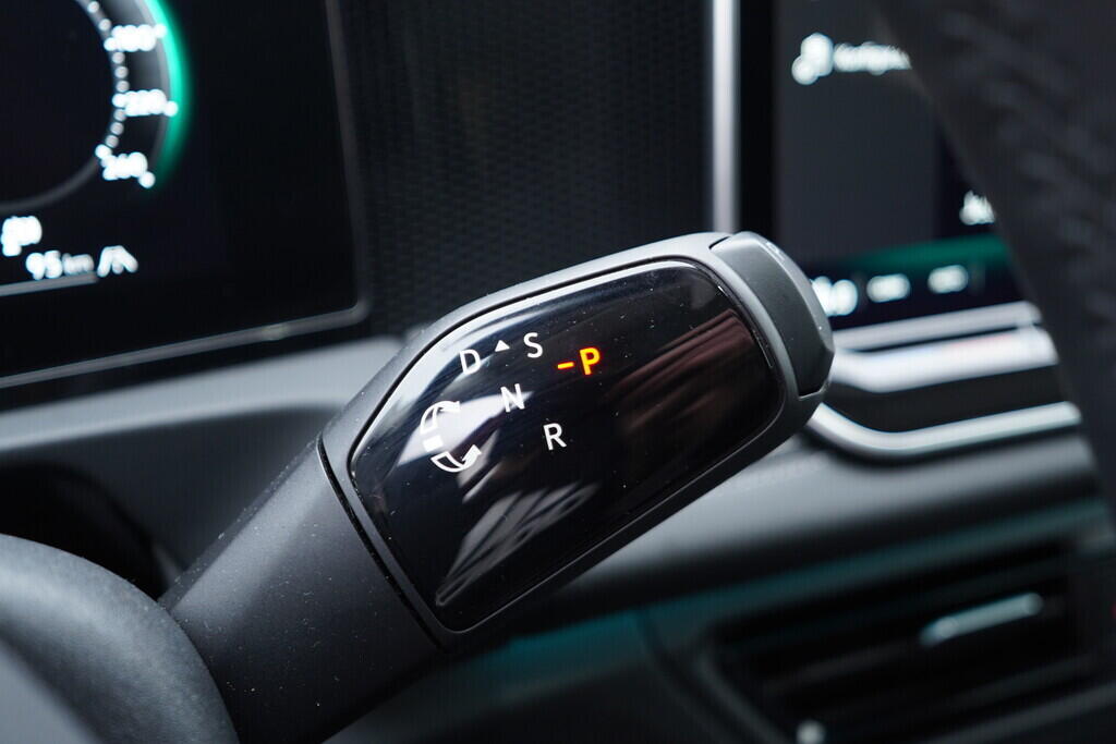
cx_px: 558
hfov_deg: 53.1
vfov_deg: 36.9
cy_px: 372
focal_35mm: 36
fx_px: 1116
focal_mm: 24
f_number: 2.8
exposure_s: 1/40
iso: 400
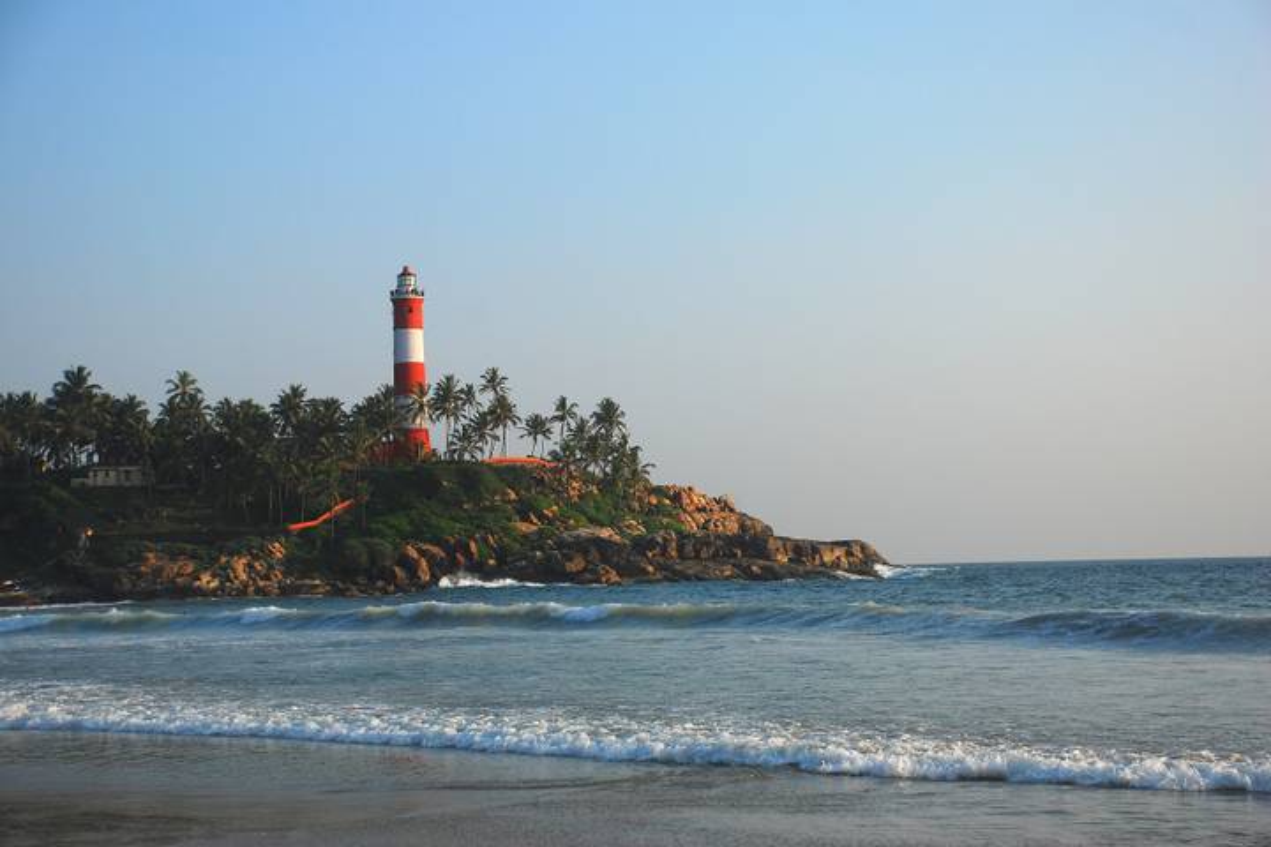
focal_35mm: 66
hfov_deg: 30.5
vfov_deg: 20.6
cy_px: 424
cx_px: 636
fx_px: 2330
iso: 200
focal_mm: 44
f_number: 4.8
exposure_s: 1/1000
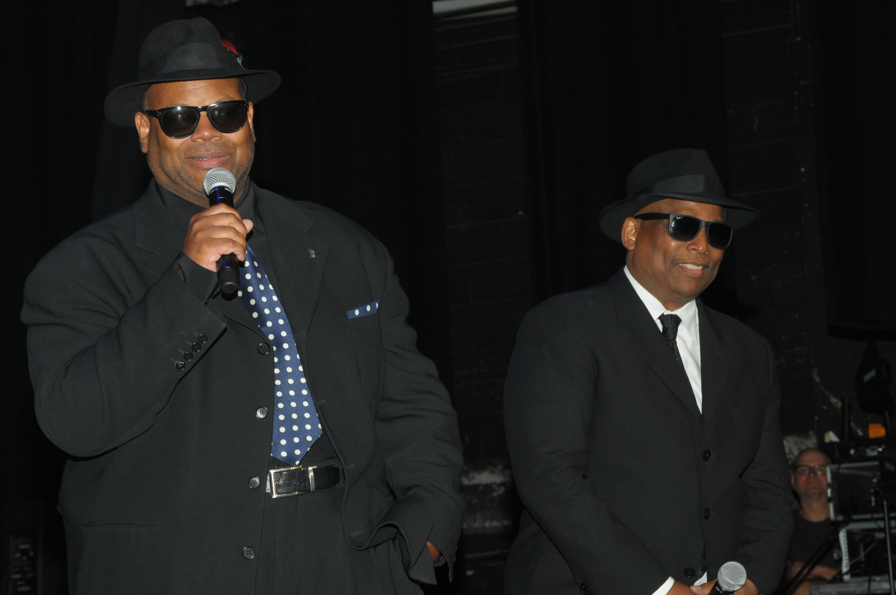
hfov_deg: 15.2
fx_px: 3356
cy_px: 298
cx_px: 448
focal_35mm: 135
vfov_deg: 10.1
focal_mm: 90
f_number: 14
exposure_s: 1/80
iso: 400
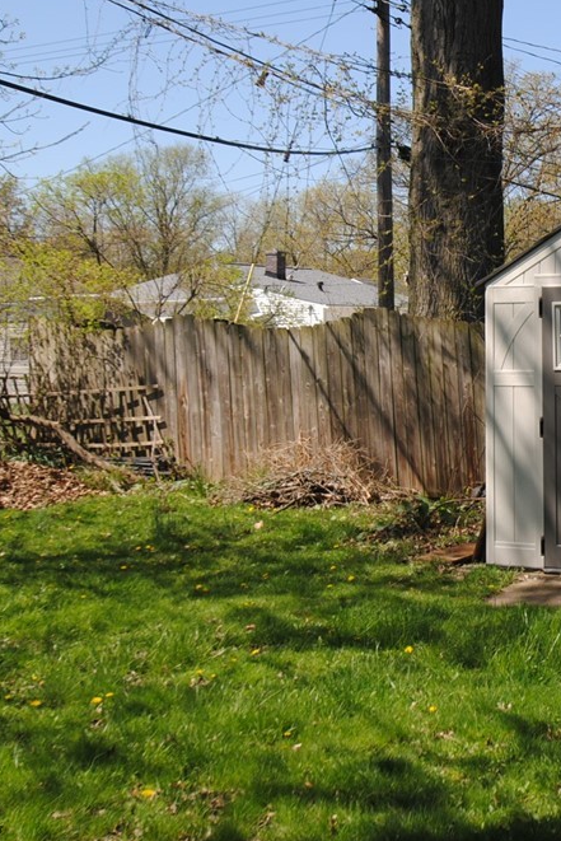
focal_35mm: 59
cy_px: 388
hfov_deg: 22.1
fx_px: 1378
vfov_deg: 33.9
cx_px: 562
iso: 100
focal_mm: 24
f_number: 7.1
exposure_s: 1/200
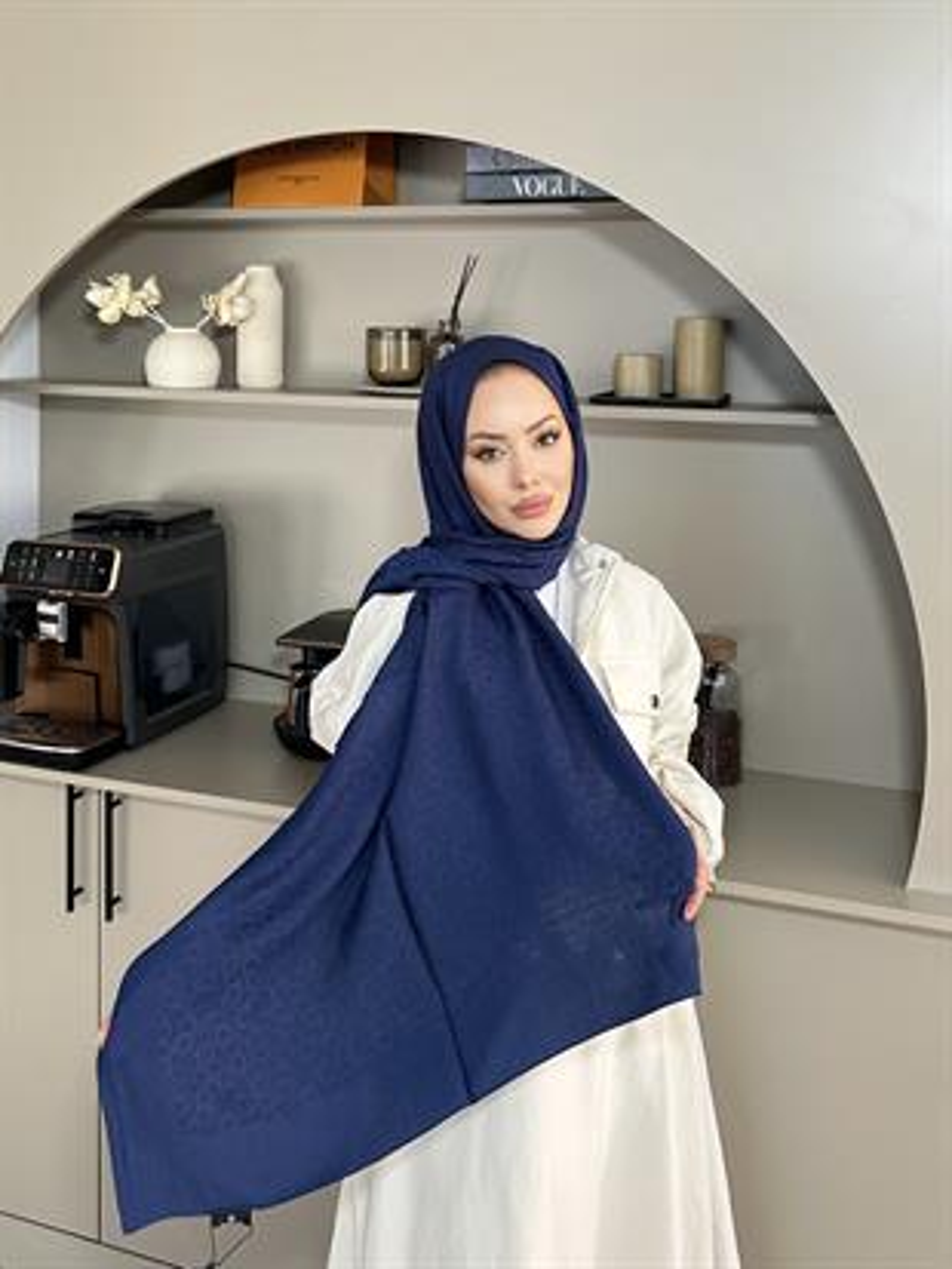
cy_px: 634
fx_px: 880
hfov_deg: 56.8
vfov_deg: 71.6
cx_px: 476
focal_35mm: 24
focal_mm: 6.86
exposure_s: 1/121
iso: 160
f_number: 1.78
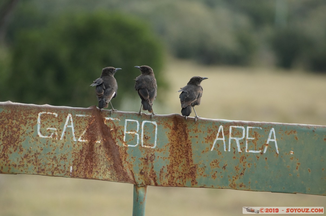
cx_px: 163
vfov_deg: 4.8
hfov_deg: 7.2
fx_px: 2578
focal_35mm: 285
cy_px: 108
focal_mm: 190
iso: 800
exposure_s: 1/1600
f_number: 5
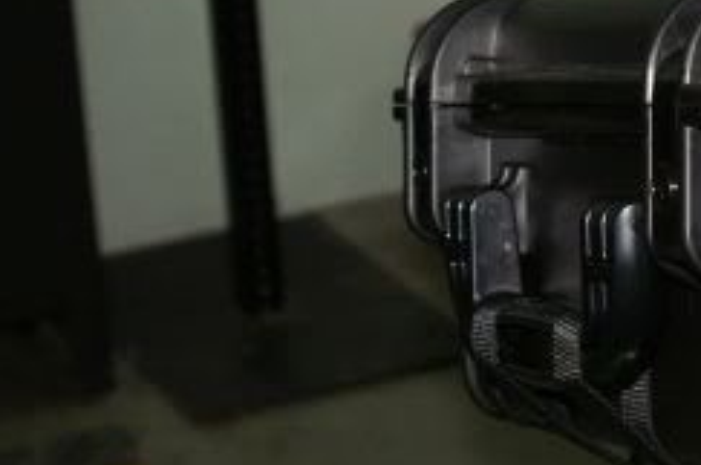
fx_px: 3159
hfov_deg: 12.2
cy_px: 228
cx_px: 1004
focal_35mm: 163
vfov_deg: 8.4
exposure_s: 1/60
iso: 400
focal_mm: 35
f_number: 5.6
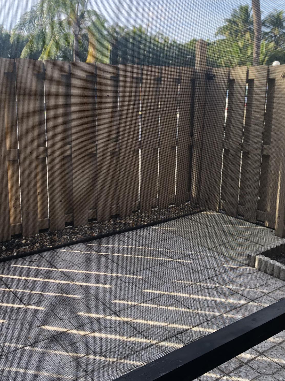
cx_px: 163
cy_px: 172
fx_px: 417
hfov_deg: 37.6
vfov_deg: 48.9
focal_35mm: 38
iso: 20
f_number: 1.8
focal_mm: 3.99
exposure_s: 1/217
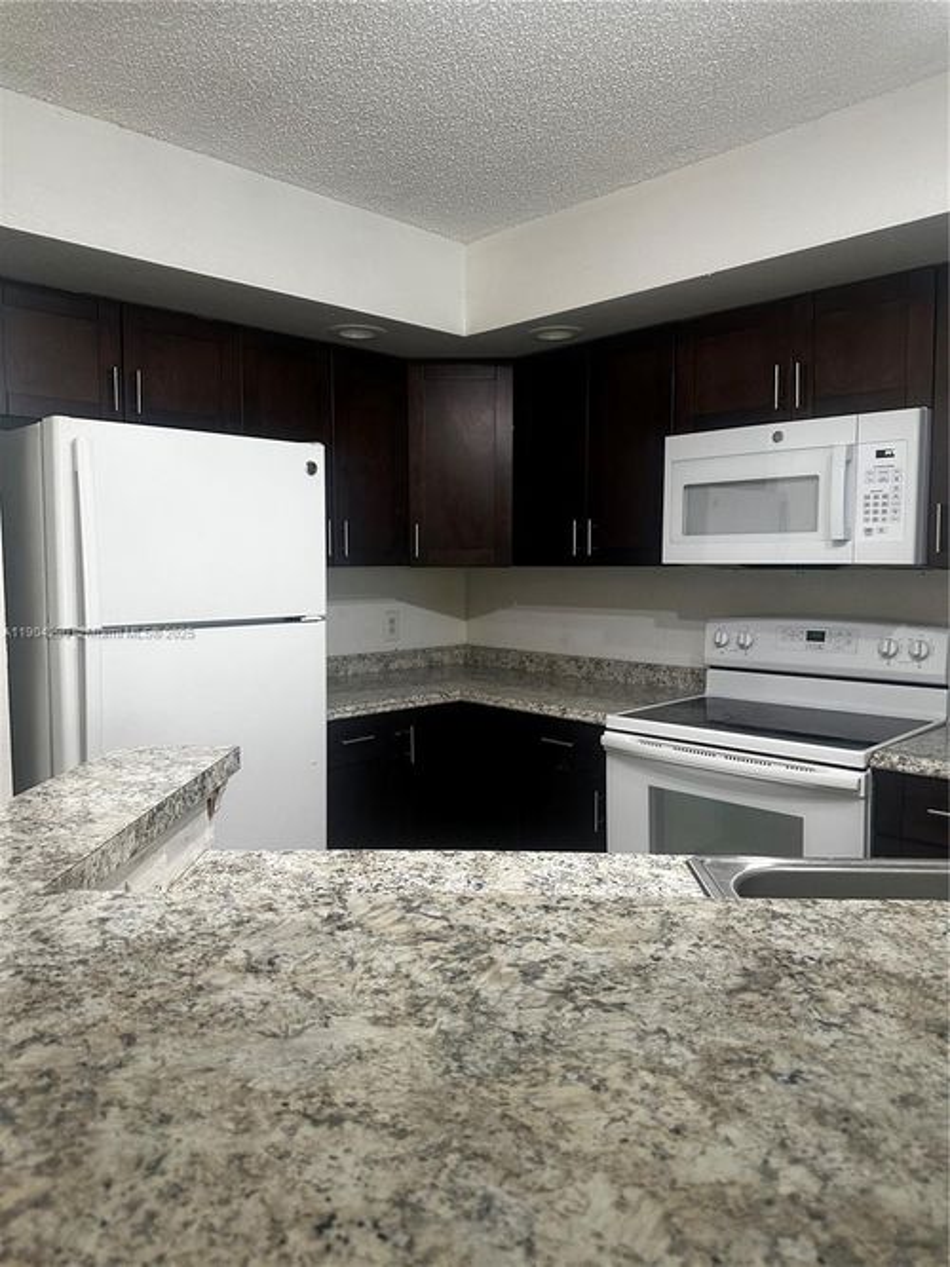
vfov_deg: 71.6
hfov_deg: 56.8
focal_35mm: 24
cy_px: 634
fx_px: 878
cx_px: 475
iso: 250
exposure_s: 1/60
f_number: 1.78
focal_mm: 6.86
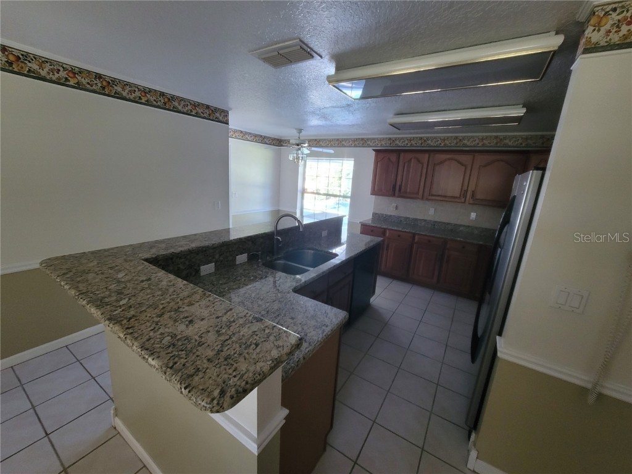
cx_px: 316
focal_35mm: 13
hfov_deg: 106.2
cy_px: 237
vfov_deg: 89.9
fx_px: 237
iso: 320
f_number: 2.2
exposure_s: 1/30
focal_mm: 2.2
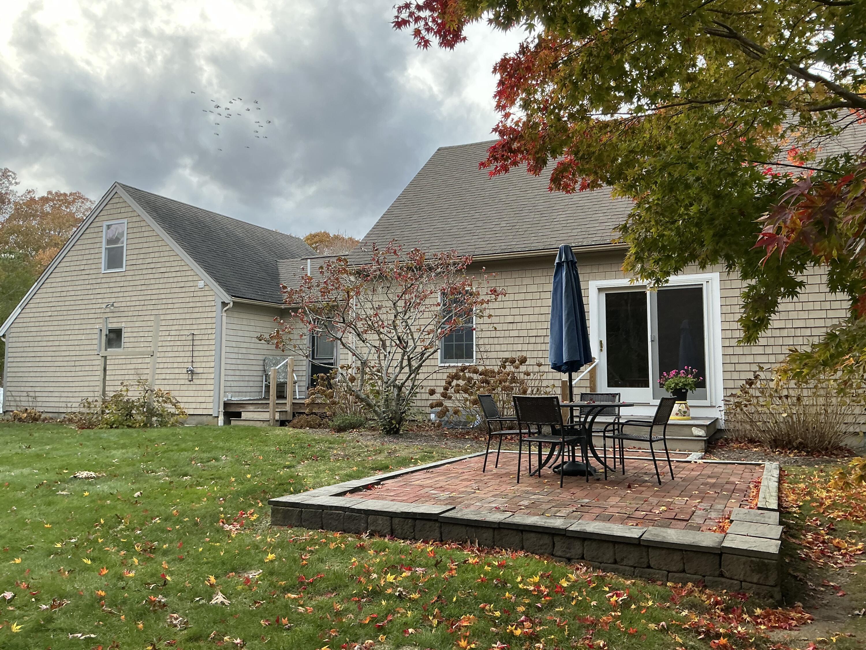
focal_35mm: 28
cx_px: 433
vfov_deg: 49.7
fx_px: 700
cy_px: 325
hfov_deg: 63.4
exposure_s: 1/137
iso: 25
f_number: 1.8
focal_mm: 3
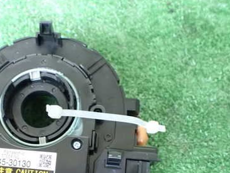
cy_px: 139
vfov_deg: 29.0
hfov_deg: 37.8
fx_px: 326
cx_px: 54
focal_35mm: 49
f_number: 2.3
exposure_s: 1/25
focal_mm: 5.4
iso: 1600
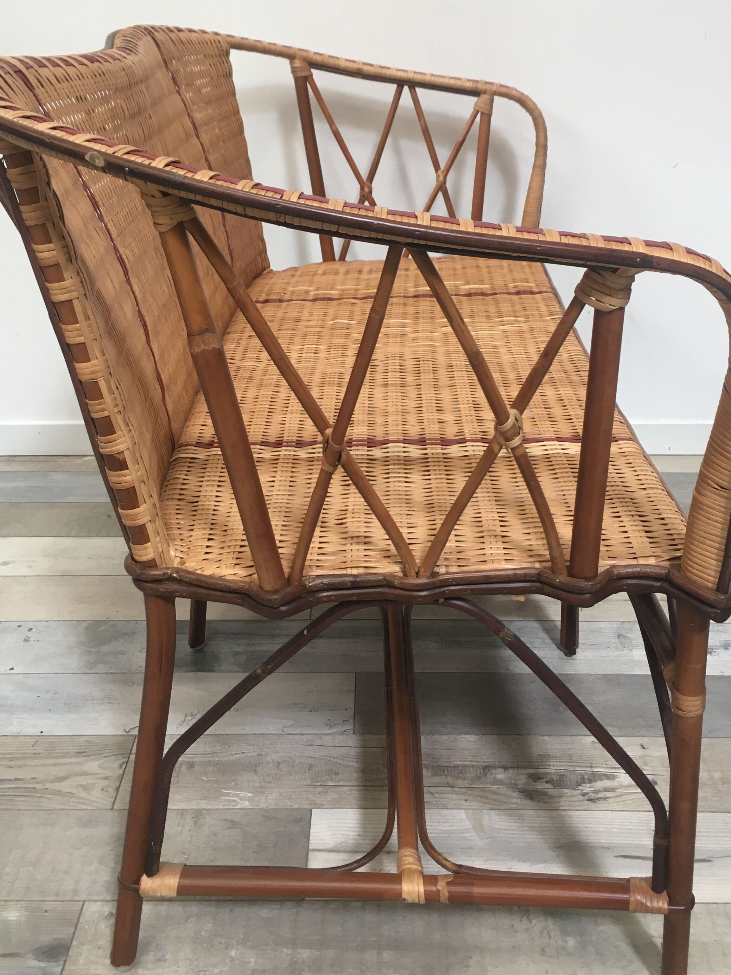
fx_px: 1070
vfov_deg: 48.7
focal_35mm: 38
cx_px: 381
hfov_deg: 37.7
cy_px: 392
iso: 80
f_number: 2.2
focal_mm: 4.15
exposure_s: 1/33
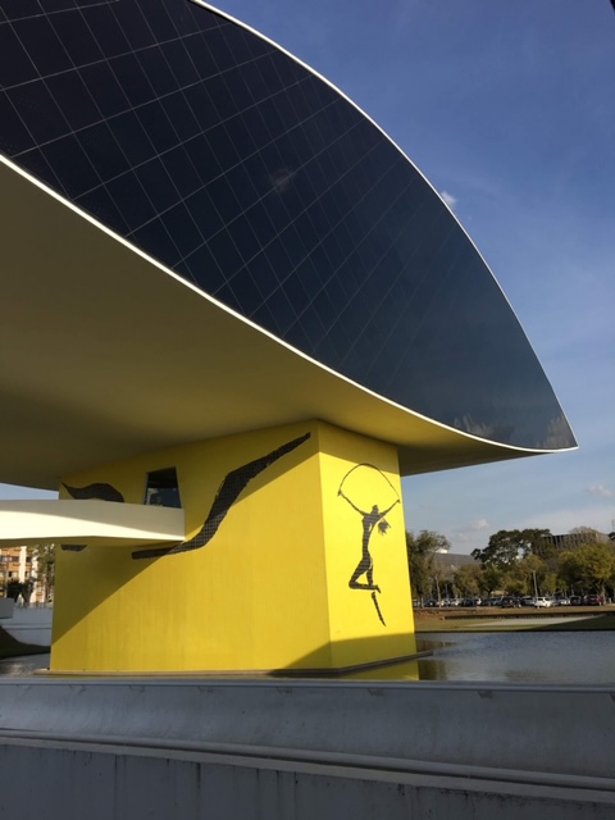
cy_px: 410
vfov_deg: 61.7
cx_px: 308
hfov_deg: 48.2
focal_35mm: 29
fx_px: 687
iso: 25
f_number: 2.2
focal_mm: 4.15
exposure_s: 1/1374
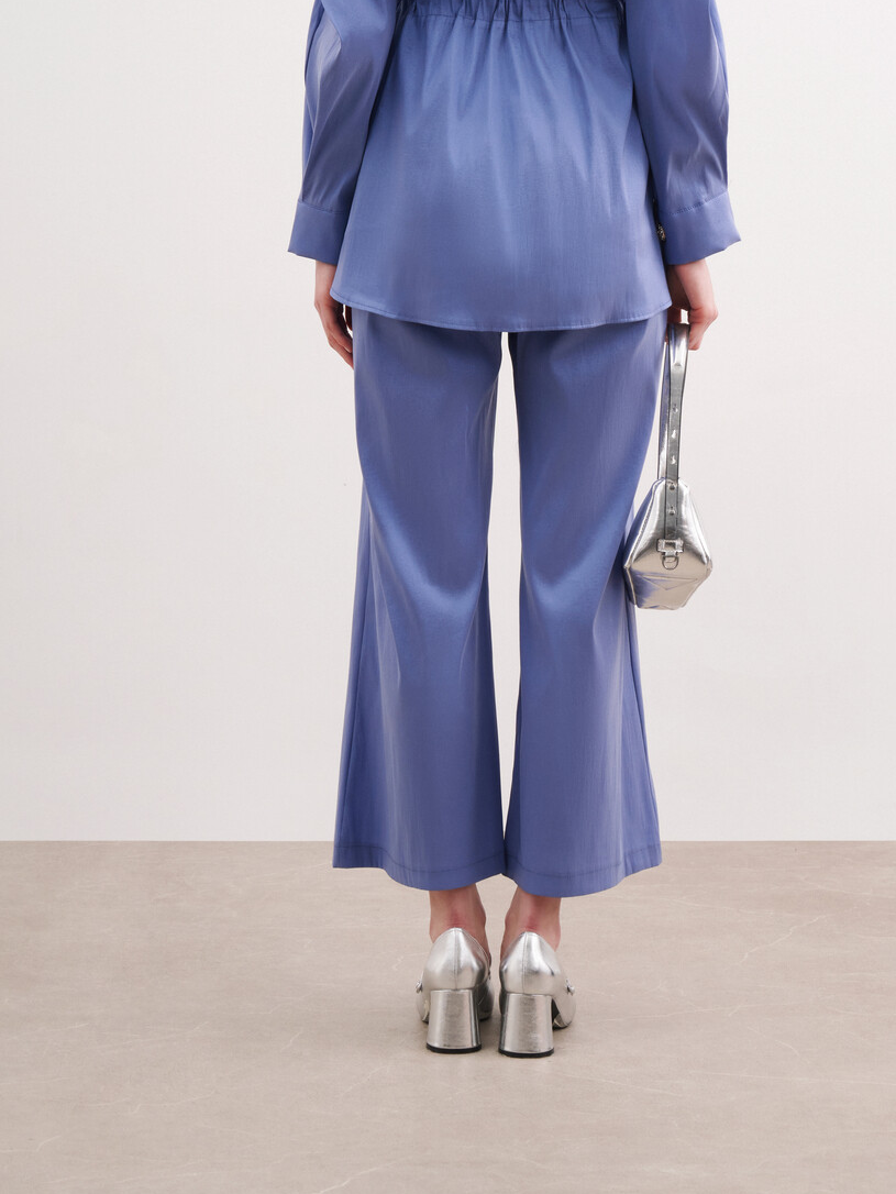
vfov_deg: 20.6
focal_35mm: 94
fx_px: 3243
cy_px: 218
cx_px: 537
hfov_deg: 15.7
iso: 400
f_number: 11
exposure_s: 1/160
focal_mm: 59
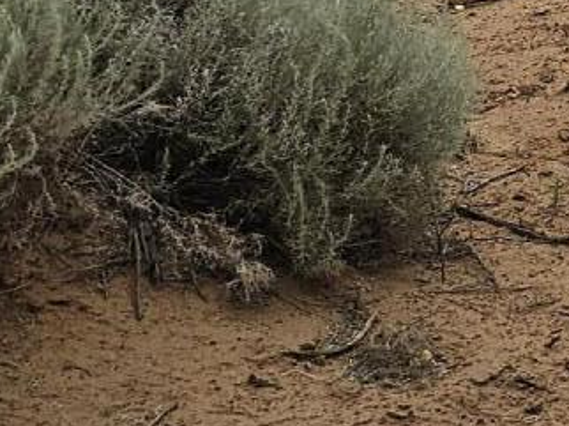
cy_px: -334
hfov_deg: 11.6
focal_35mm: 143
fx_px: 2349
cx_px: 1329
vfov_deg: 9.8
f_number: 1.7
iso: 40
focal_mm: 6.3
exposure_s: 1/2000
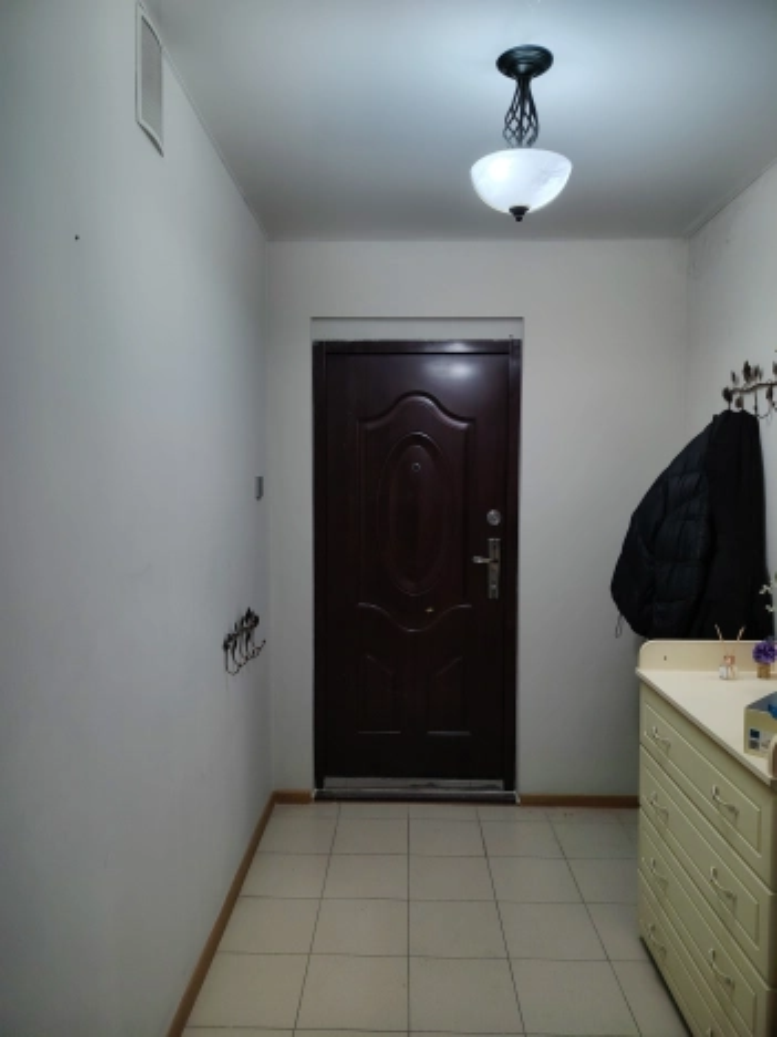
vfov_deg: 71.6
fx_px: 718
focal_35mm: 24
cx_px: 388
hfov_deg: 56.8
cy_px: 518
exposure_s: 1/33.3
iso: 316
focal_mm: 5.25
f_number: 1.75
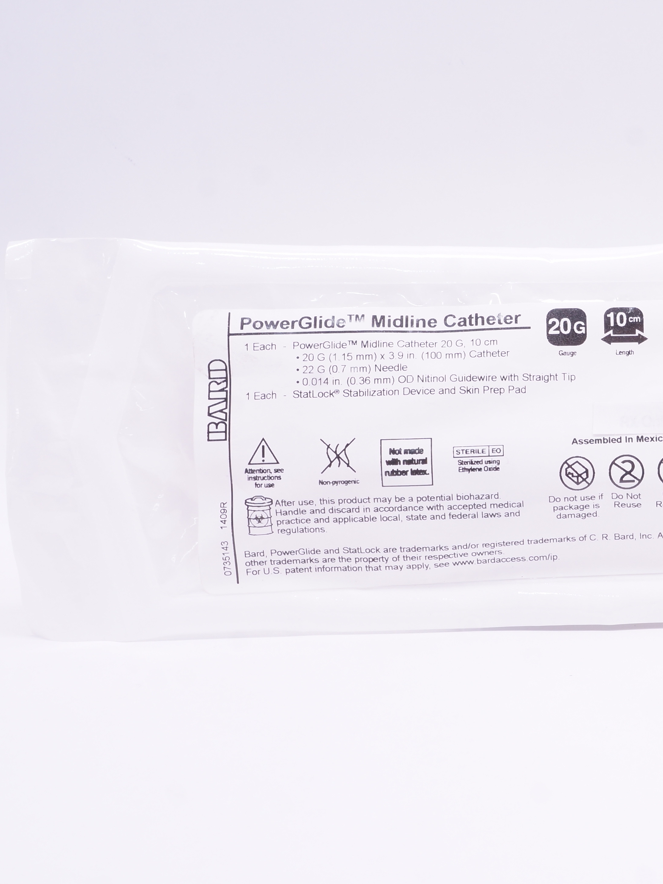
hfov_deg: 19.6
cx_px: 665
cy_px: 432
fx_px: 1864
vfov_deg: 26.7
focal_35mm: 73
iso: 400
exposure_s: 1/15
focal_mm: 30
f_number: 11
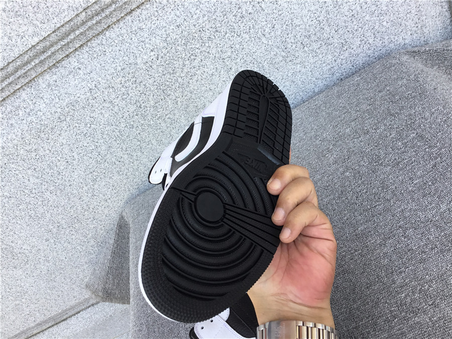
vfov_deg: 45.4
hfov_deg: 58.4
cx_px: 226
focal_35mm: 31
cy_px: 170
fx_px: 405
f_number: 2.4
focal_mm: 3.3
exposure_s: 1/100
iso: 25
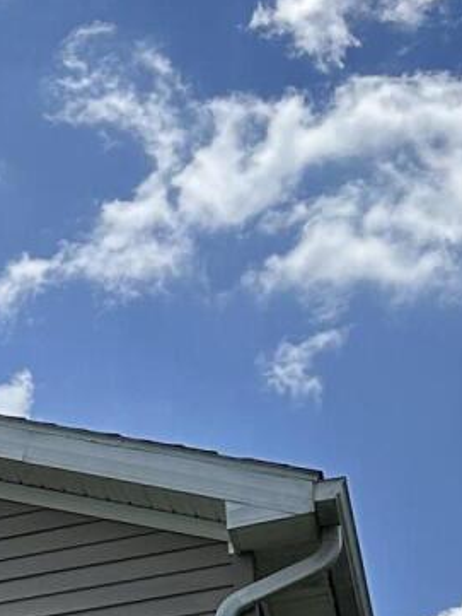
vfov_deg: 13.4
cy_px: 1099
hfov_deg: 10.2
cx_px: -513
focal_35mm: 133
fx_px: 2365
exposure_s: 1/4016
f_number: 1.78
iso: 80
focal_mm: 6.86
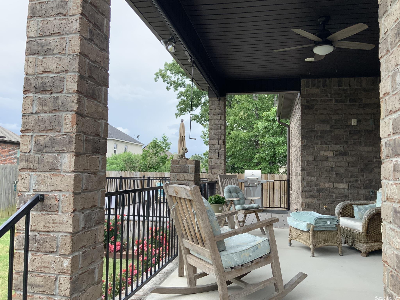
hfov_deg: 61.7
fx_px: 335
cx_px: 200
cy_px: 150
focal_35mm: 29
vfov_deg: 48.2
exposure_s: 1/284
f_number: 1.8
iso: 16
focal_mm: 3
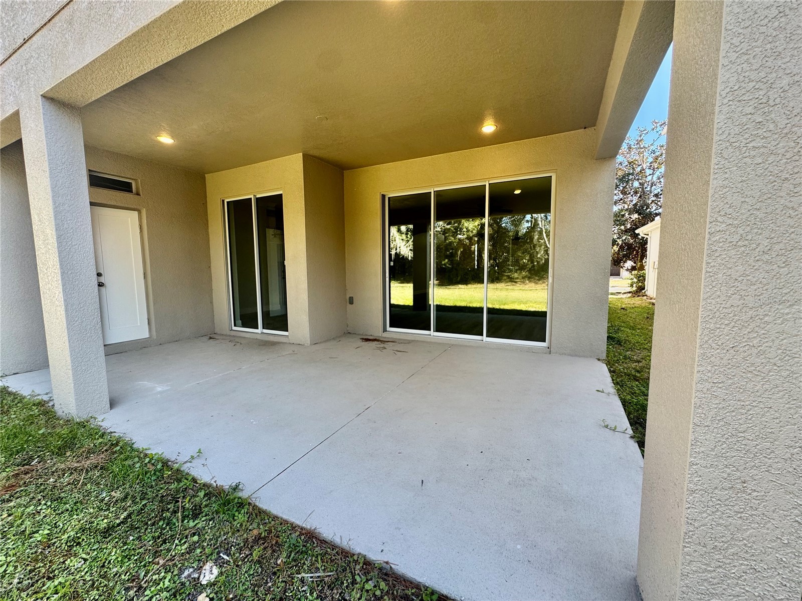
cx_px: 401
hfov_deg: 102.1
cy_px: 300
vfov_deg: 85.7
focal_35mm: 14
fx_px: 324
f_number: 2.2
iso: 50
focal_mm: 2.22
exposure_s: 1/99
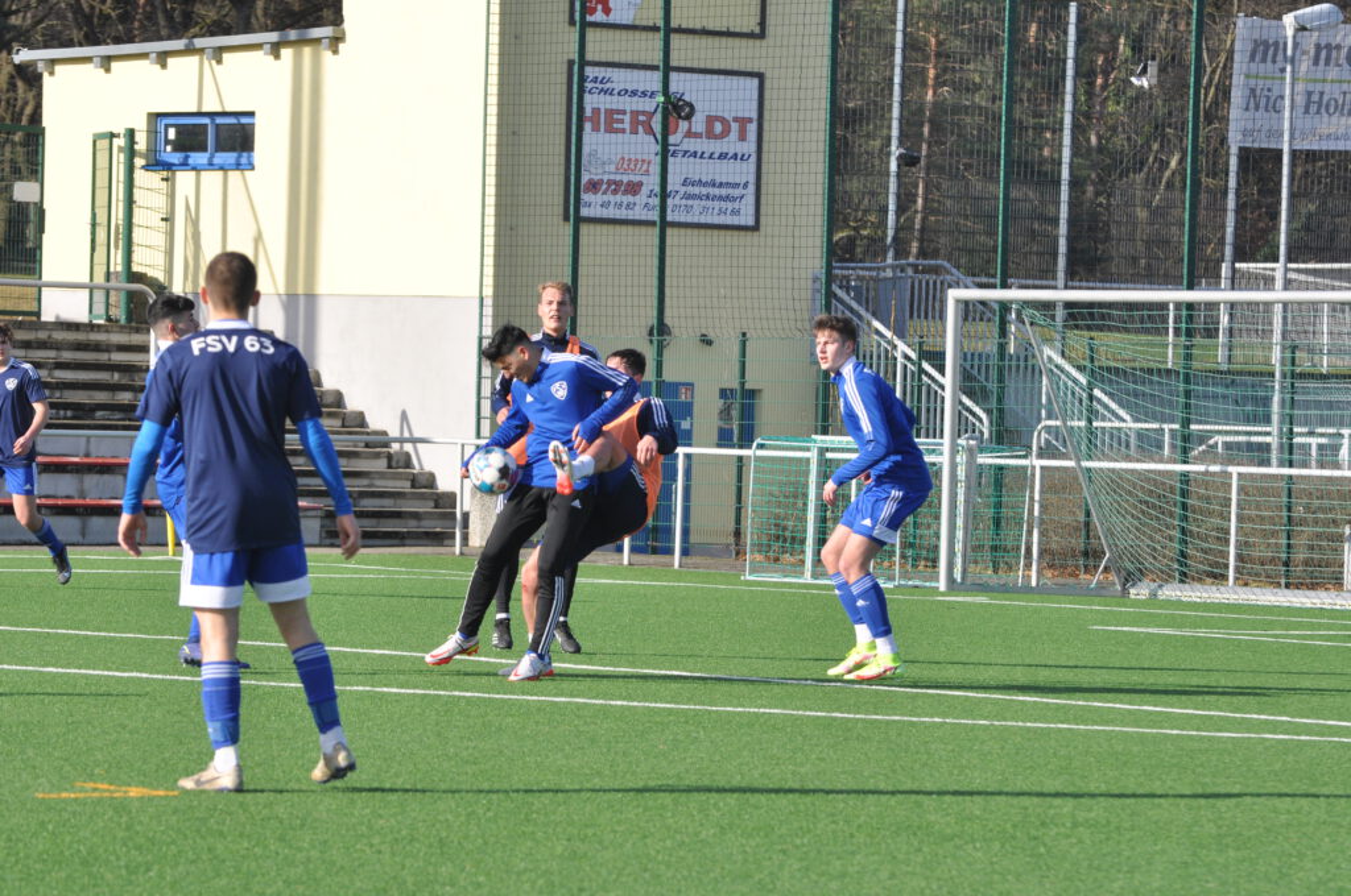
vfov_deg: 6.8
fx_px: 7590
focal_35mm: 202
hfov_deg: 10.2
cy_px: 448
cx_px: 676
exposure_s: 1/1000
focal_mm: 135
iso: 400
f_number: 8
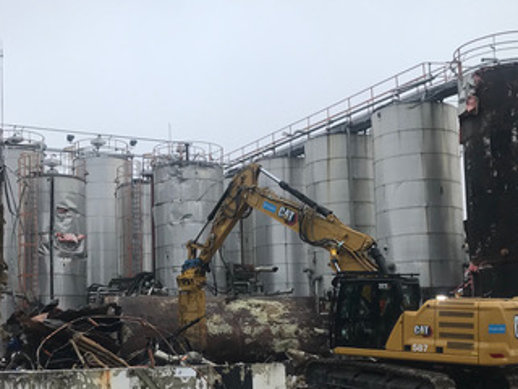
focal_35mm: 56
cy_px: 264
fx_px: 838
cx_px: 206
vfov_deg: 25.9
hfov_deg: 34.2
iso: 20
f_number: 1.8
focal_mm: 3.99
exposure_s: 1/606
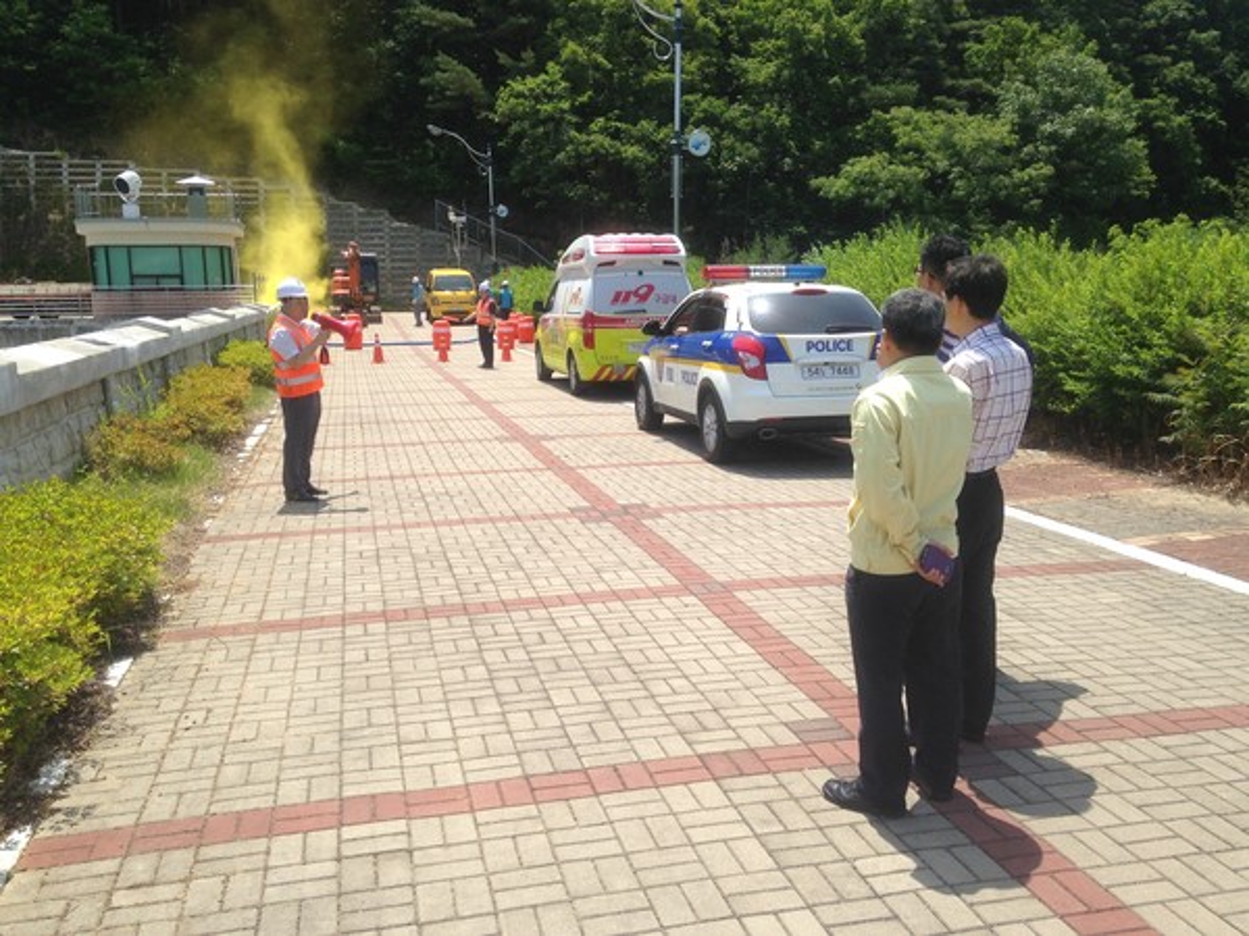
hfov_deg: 55.4
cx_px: 624
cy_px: 468
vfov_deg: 42.9
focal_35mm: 33
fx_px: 1191
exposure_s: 1/1232
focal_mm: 4.12
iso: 50
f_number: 2.4
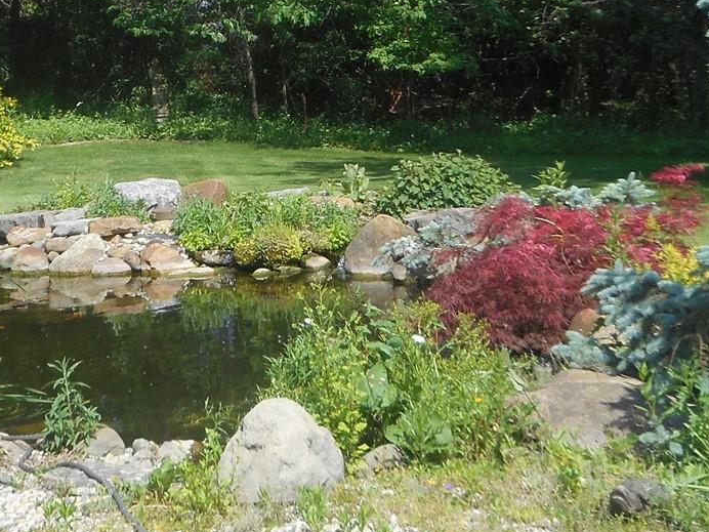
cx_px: 270
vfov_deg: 19.6
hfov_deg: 26.3
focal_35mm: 74
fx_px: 1516
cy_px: 71
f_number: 3.7
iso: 80
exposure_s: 1/500
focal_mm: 4.5
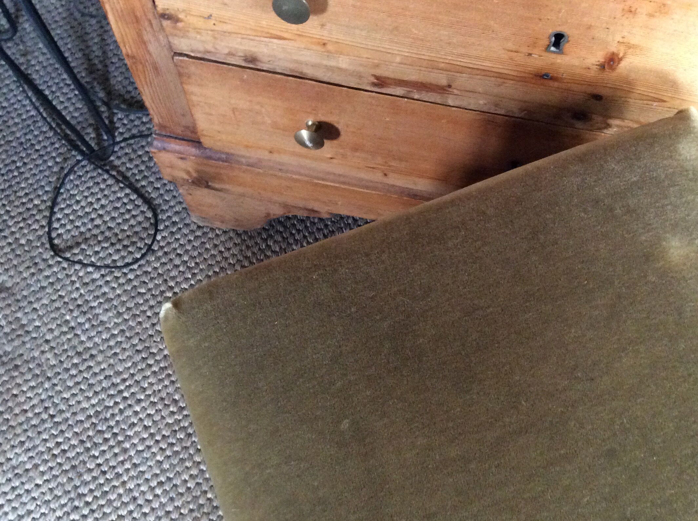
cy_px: 299
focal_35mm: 39
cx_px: 388
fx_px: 785
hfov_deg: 47.8
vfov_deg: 36.7
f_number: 2.4
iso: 320
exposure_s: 1/17
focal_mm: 3.3
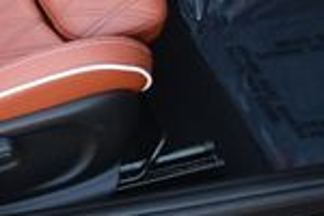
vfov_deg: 8.4
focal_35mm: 154
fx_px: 1386
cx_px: -69
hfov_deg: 13.0
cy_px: -229
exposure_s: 1/250
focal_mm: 18
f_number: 3.5
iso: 500
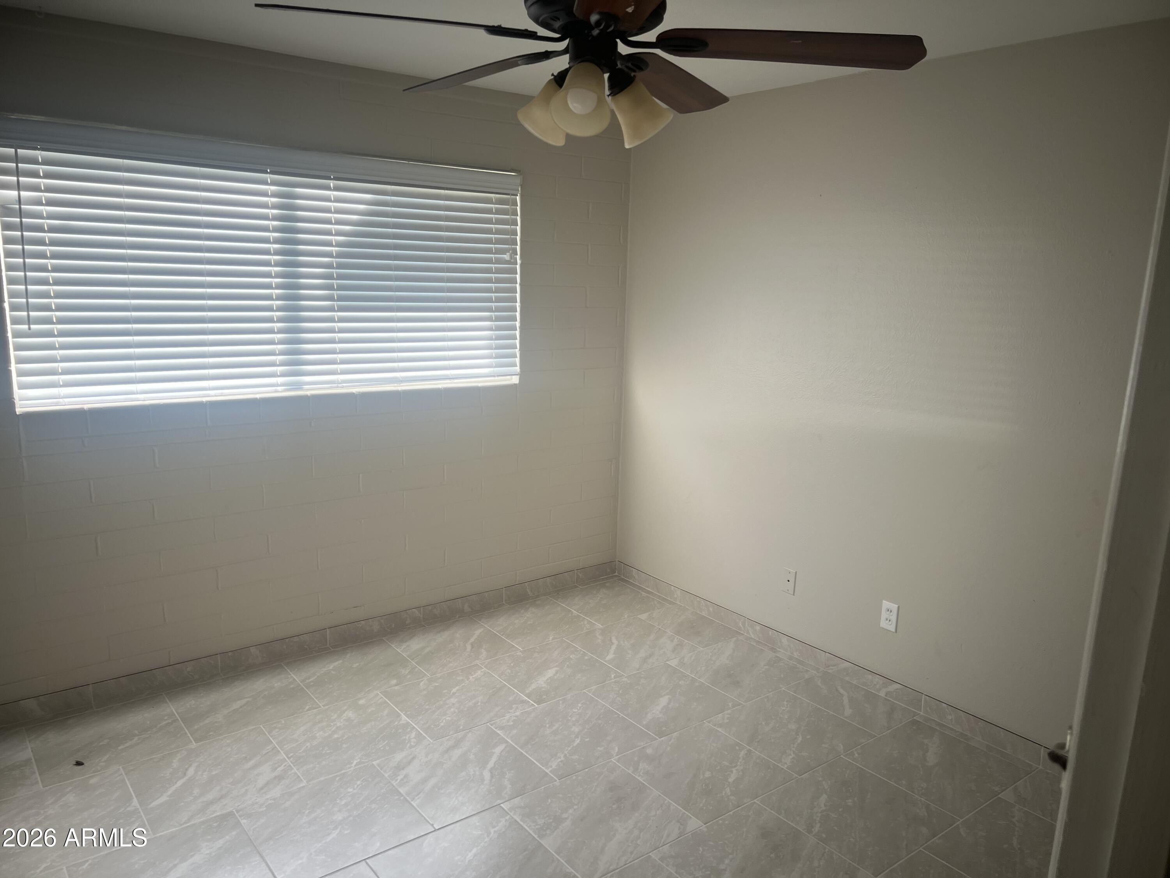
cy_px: 439
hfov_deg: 67.3
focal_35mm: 26
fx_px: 879
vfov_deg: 53.1
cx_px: 585
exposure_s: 1/166
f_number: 1.5
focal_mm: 5.7
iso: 50
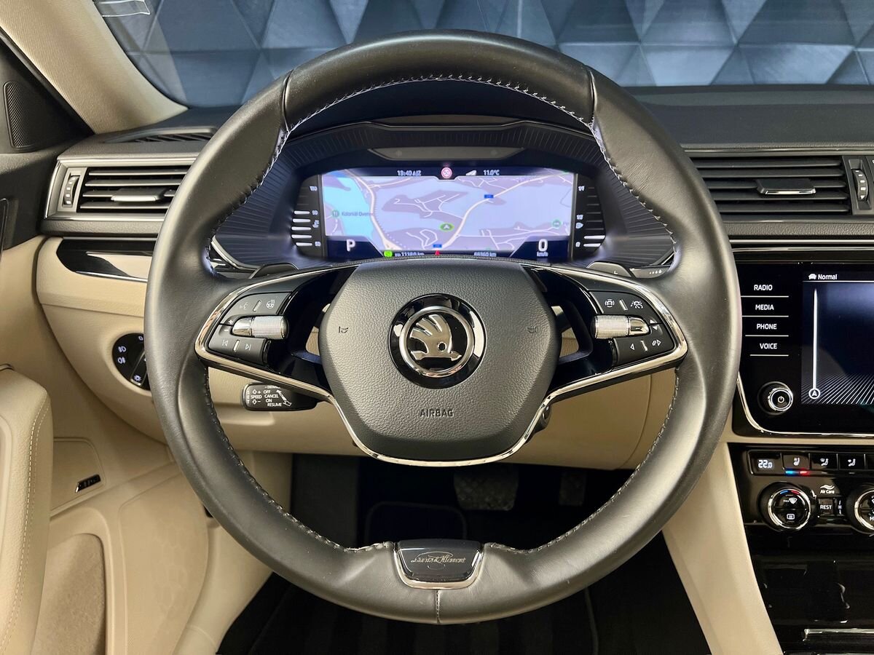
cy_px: 328
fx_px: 656
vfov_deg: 53.1
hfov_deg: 67.3
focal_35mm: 26
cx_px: 437
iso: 80
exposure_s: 1/84
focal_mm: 5.7
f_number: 1.5
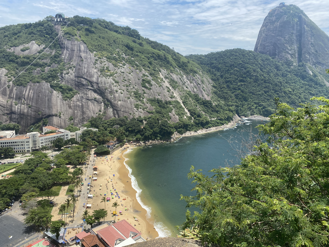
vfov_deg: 53.1
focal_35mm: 26
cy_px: 124
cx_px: 164
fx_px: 247
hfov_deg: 67.3
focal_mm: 4.25
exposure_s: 1/2513
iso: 32
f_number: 1.8
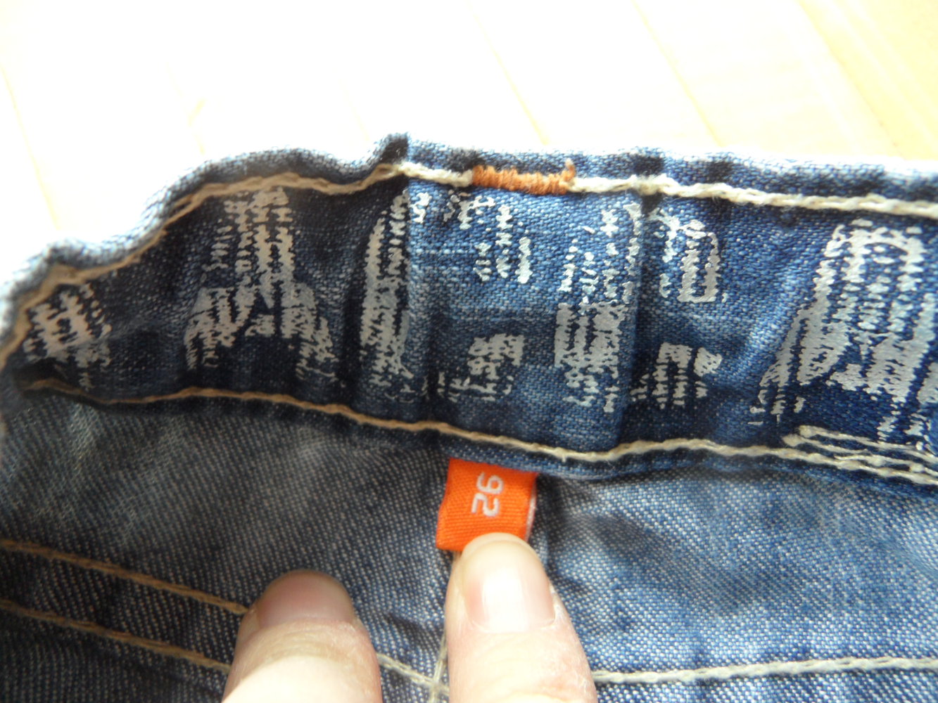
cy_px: 352
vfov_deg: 56.8
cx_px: 469
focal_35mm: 24
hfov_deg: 71.6
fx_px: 650
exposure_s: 1/30
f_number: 2.9
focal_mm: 4.1
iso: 160
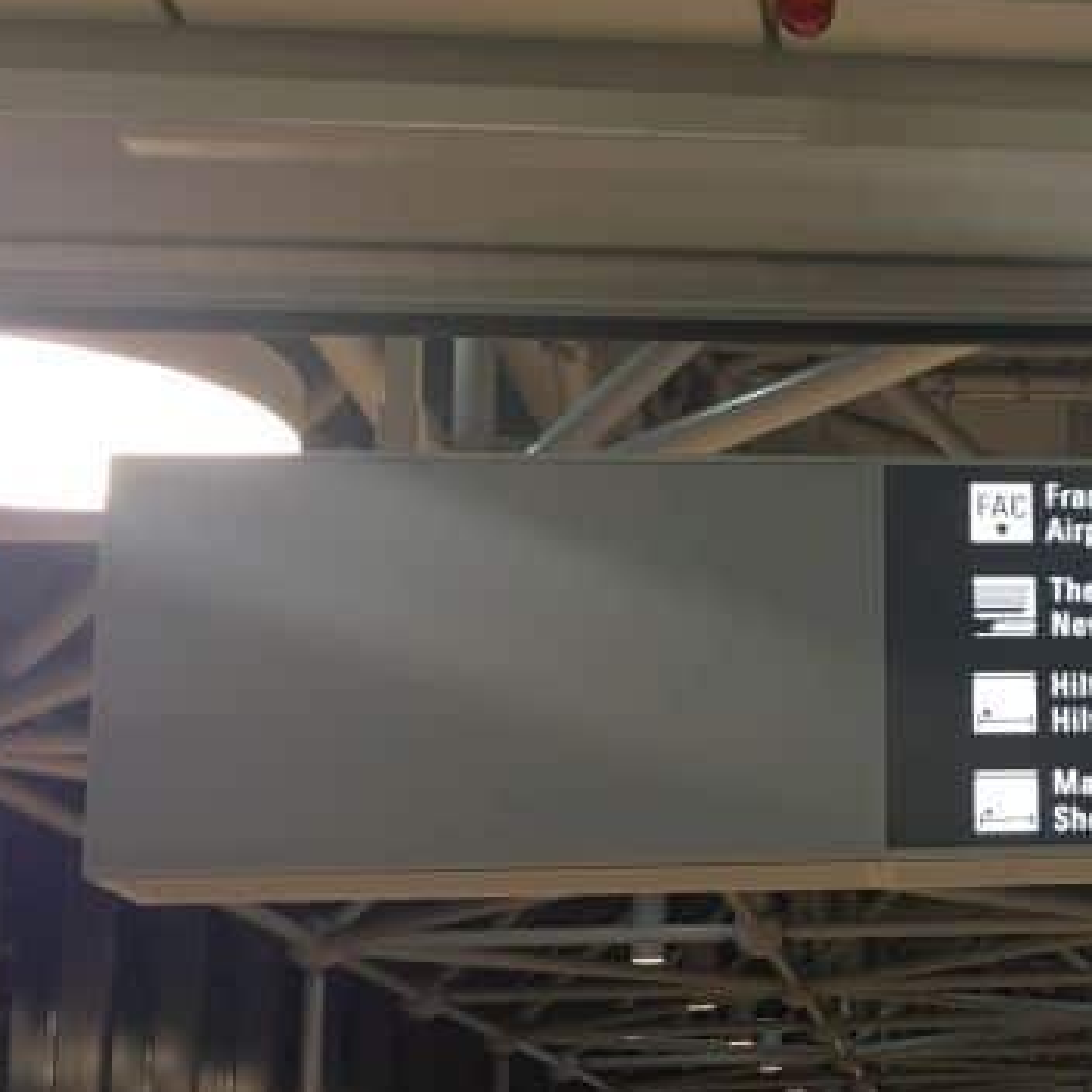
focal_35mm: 70
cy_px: 788
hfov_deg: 22.0
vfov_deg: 24.4
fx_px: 2498
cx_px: 1452
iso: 40
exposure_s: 1/17
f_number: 2.2
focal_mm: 4.15
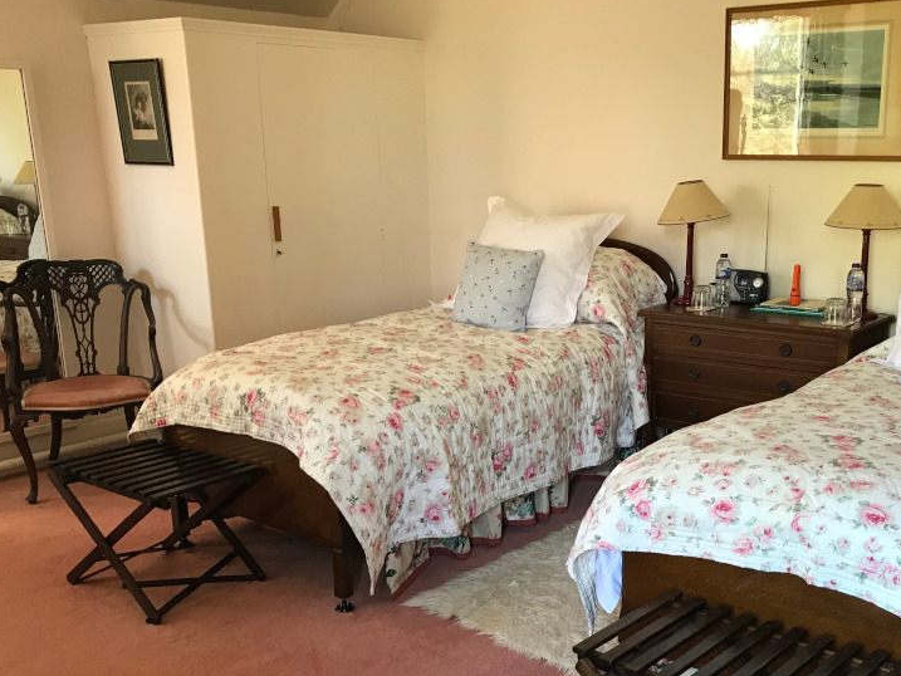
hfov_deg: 46.3
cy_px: 456
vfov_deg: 35.6
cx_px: 568
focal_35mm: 40
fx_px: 1041
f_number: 1.8
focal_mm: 3.99
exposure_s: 1/17
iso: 40
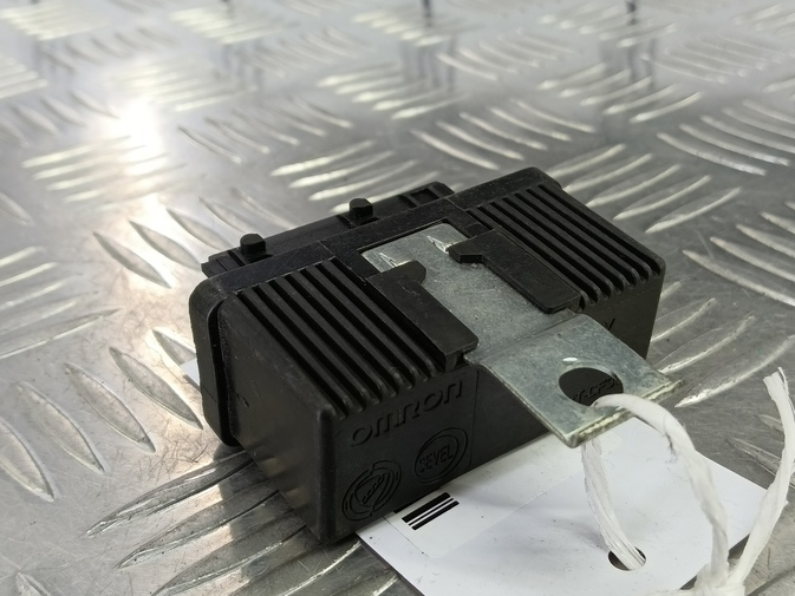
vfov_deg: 40.7
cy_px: 312
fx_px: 804
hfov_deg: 52.6
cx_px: 426
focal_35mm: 35
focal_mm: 4.11
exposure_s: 1/50
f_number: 1.6
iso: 136
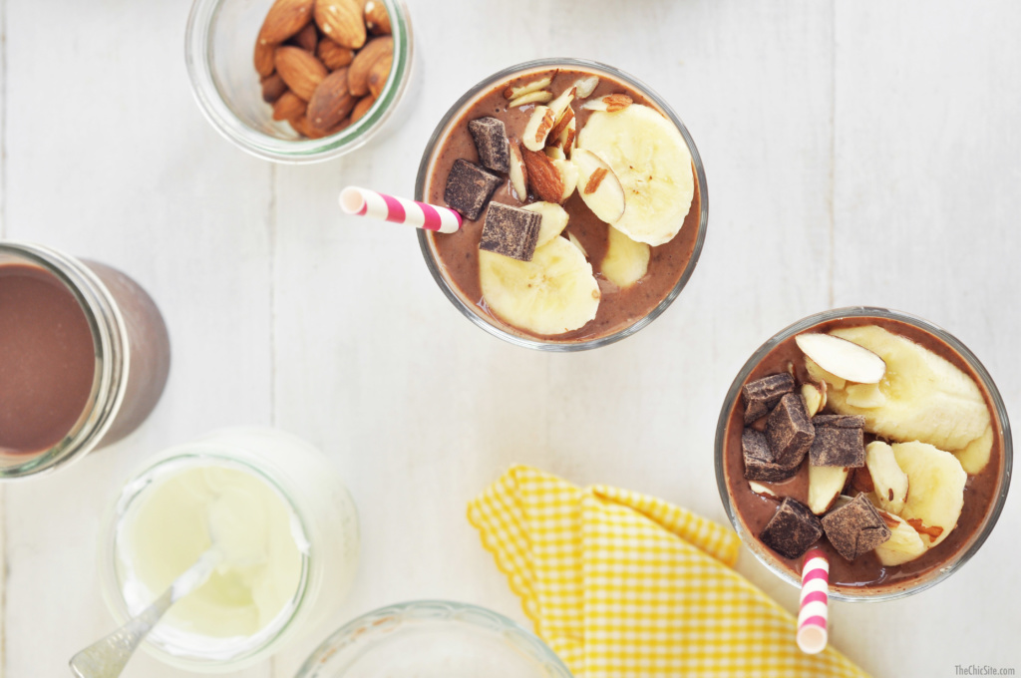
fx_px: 2124
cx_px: 510
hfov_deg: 27.0
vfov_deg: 18.1
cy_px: 339
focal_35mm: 75
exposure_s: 1/50
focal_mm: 50
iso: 200
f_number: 5.6
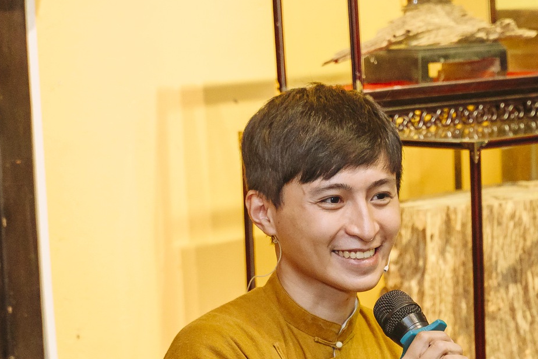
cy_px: 461
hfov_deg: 9.9
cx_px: 405
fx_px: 3109
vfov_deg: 6.6
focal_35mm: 208
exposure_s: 1/125
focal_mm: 75
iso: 2000
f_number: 3.5
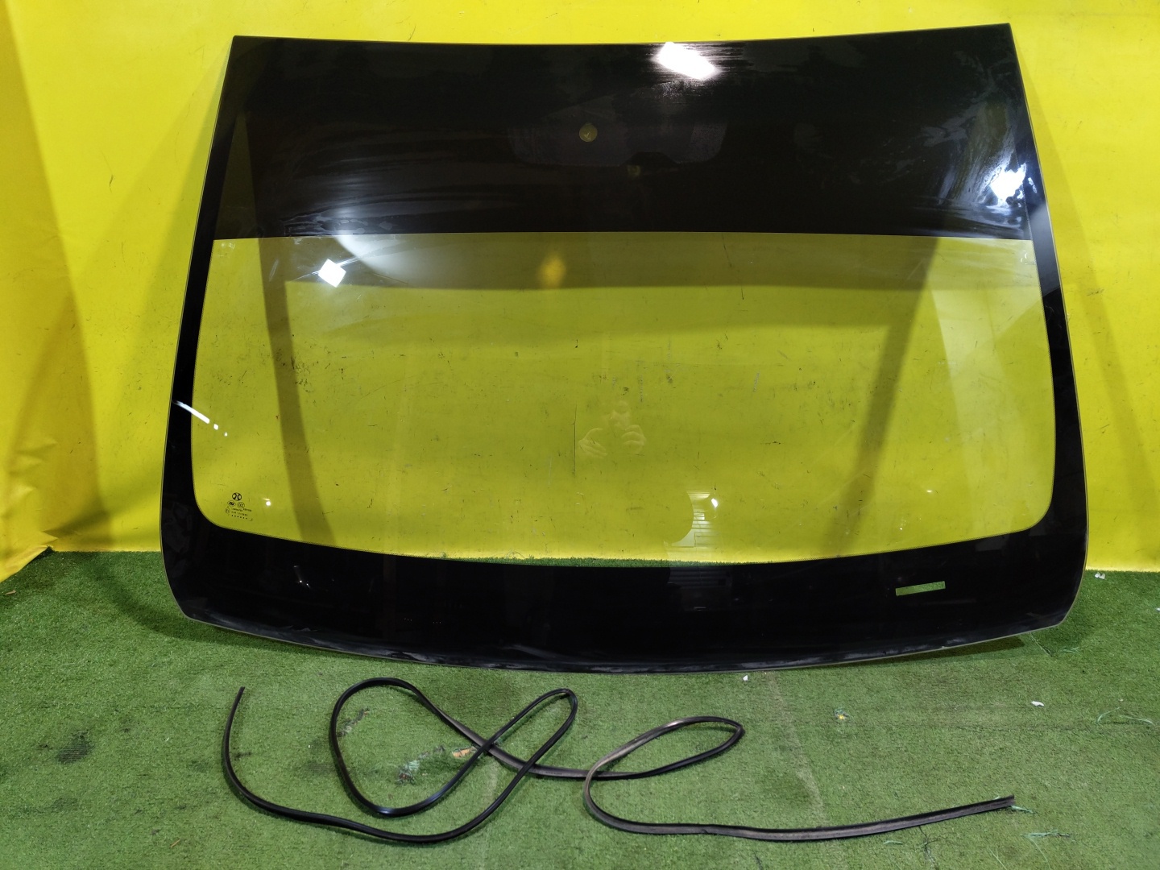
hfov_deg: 71.6
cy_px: 435
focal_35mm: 24
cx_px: 580
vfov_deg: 56.8
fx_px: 804
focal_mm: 5.59
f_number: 1.88
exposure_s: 1/50
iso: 248
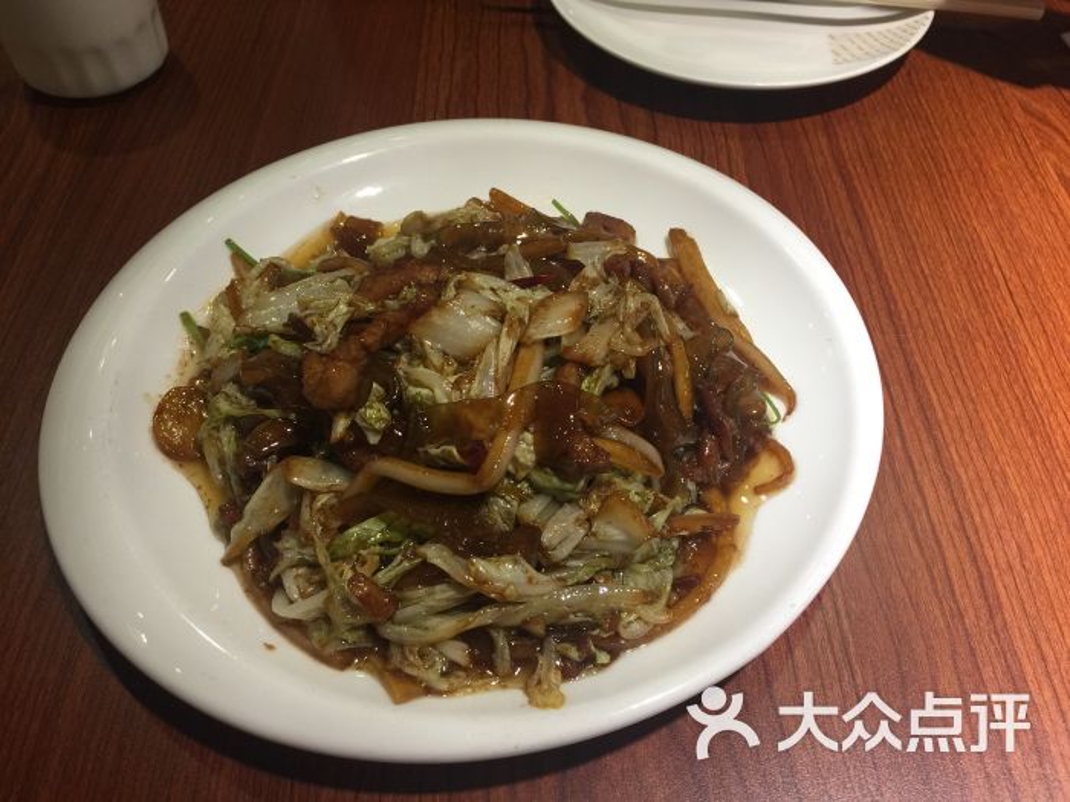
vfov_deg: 48.2
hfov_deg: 61.7
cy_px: 401
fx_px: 896
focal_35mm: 29
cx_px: 535
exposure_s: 1/33
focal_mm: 4.15
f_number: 2.2
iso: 50
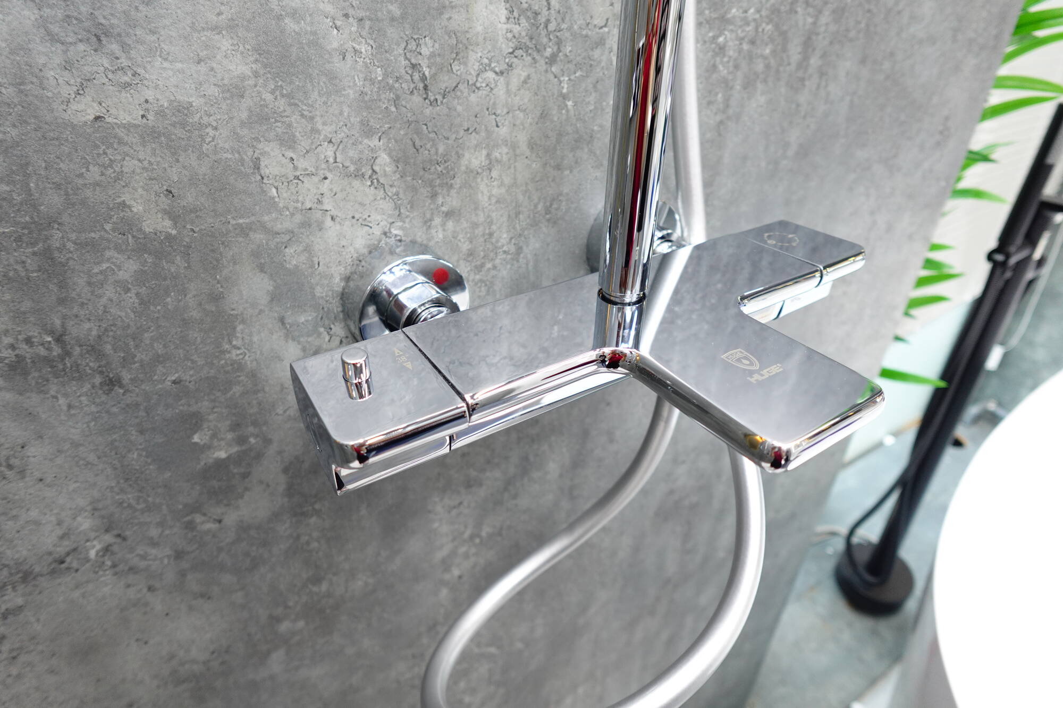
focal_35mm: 20
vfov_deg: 61.9
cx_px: 532
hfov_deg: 84.0
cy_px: 354
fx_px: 590
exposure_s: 1/80
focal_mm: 7.6
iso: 250
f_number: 2
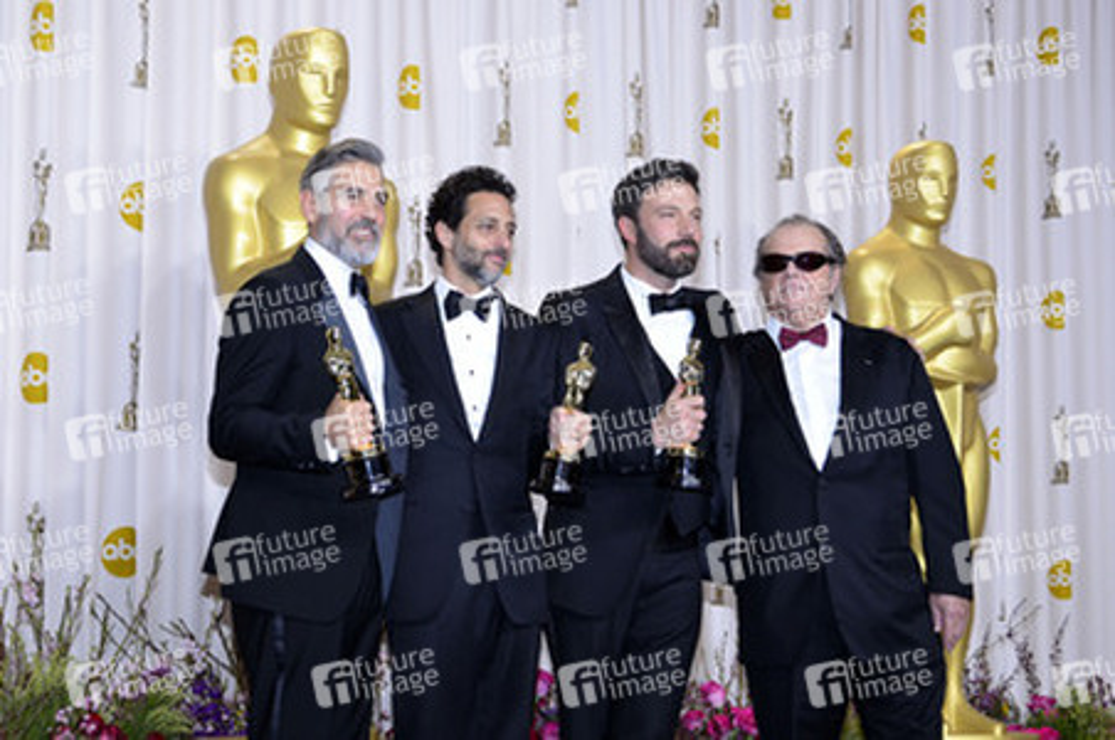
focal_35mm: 72
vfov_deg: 18.9
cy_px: 370
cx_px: 558
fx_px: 2227
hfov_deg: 28.1
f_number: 6.3
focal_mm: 48
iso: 500
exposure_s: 1/250
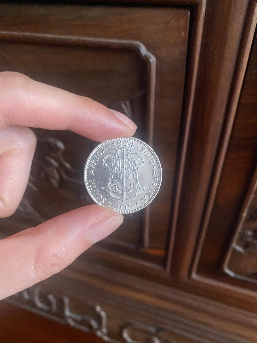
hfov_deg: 54.9
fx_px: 247
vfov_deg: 69.4
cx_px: 128
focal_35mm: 25
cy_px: 172
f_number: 1.8
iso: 640
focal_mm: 4.25
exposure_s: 1/36
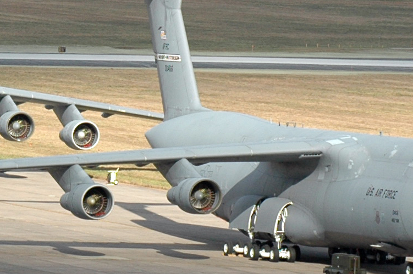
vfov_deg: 1.8
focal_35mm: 751
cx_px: -161
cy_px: 99
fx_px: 8606
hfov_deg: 2.7
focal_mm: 125
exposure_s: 1/800
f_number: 7.1
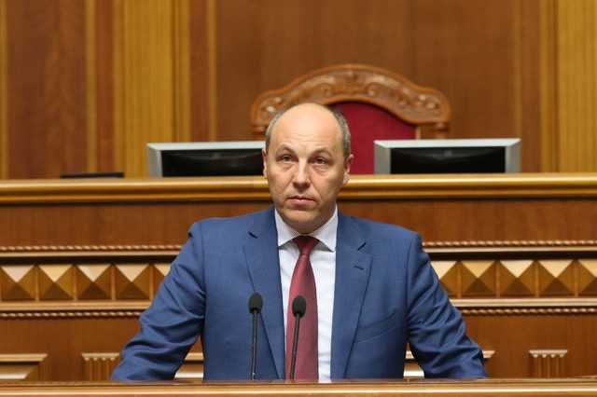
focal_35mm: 60
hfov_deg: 33.4
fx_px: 994
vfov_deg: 22.6
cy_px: 198
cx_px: 298
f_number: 9
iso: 1600
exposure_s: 1/25
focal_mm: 40
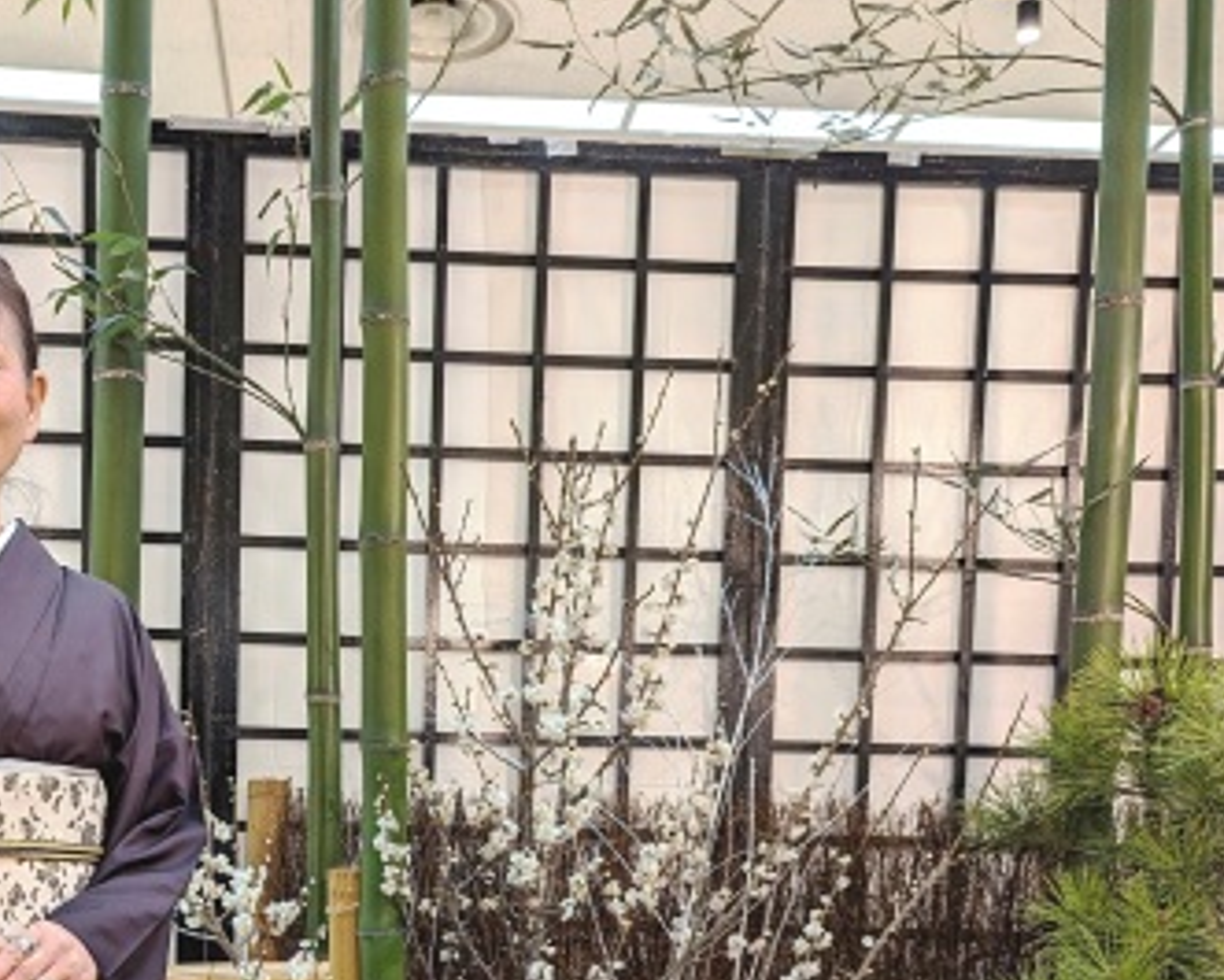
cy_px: 928
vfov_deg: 31.5
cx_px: 385
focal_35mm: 45
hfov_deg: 40.5
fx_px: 1631
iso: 66
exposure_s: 1/50
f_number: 1.85
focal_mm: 6.81
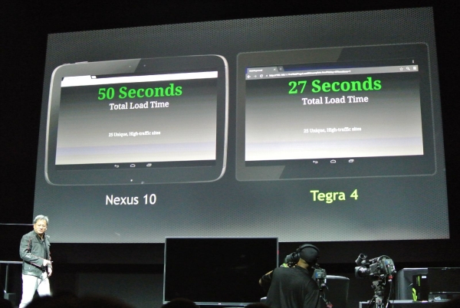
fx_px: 627
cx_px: 230
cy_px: 154
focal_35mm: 49
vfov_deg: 27.6
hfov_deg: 40.3
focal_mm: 18.5
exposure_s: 1/250
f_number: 1.8
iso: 2500
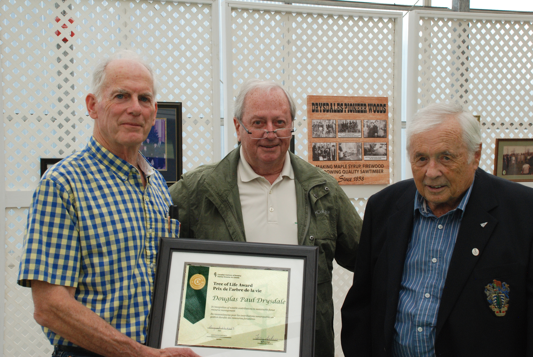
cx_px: 266
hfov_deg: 37.8
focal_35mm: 52
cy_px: 178
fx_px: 778
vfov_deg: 25.8
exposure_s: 1/250
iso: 640
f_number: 8
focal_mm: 35
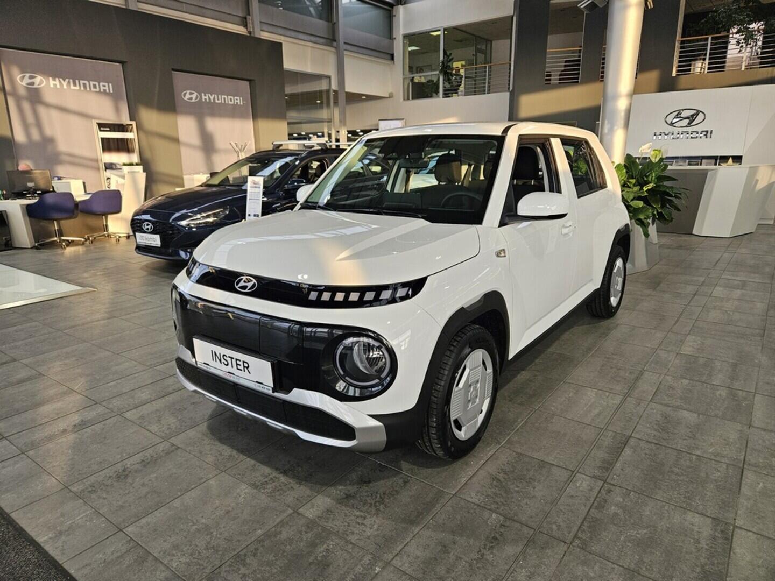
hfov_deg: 73.9
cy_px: 290
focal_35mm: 23
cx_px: 388
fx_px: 515
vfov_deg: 58.9
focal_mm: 5.4
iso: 100
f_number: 1.8
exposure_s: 1/180
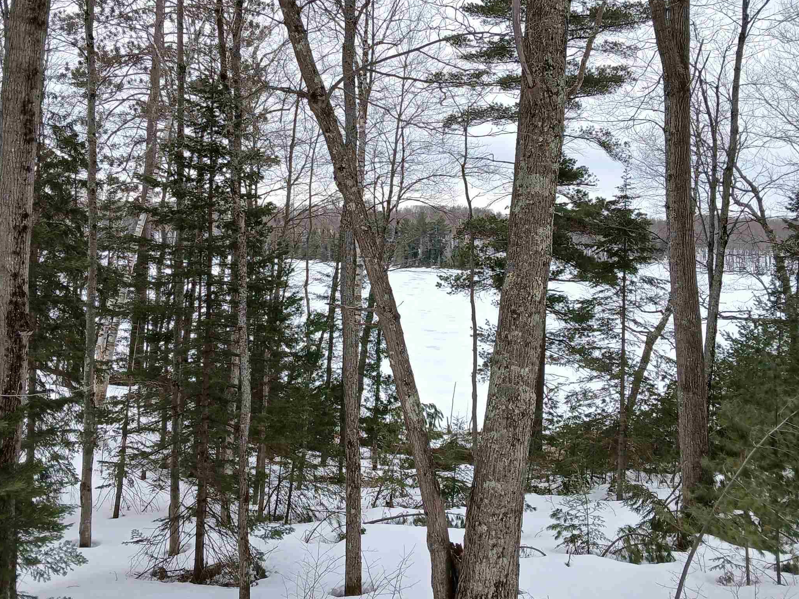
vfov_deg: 36.7
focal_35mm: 39
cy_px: 256
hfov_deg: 47.9
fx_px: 900
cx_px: 396
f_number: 1.8
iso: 20
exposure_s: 1/407
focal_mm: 3.98
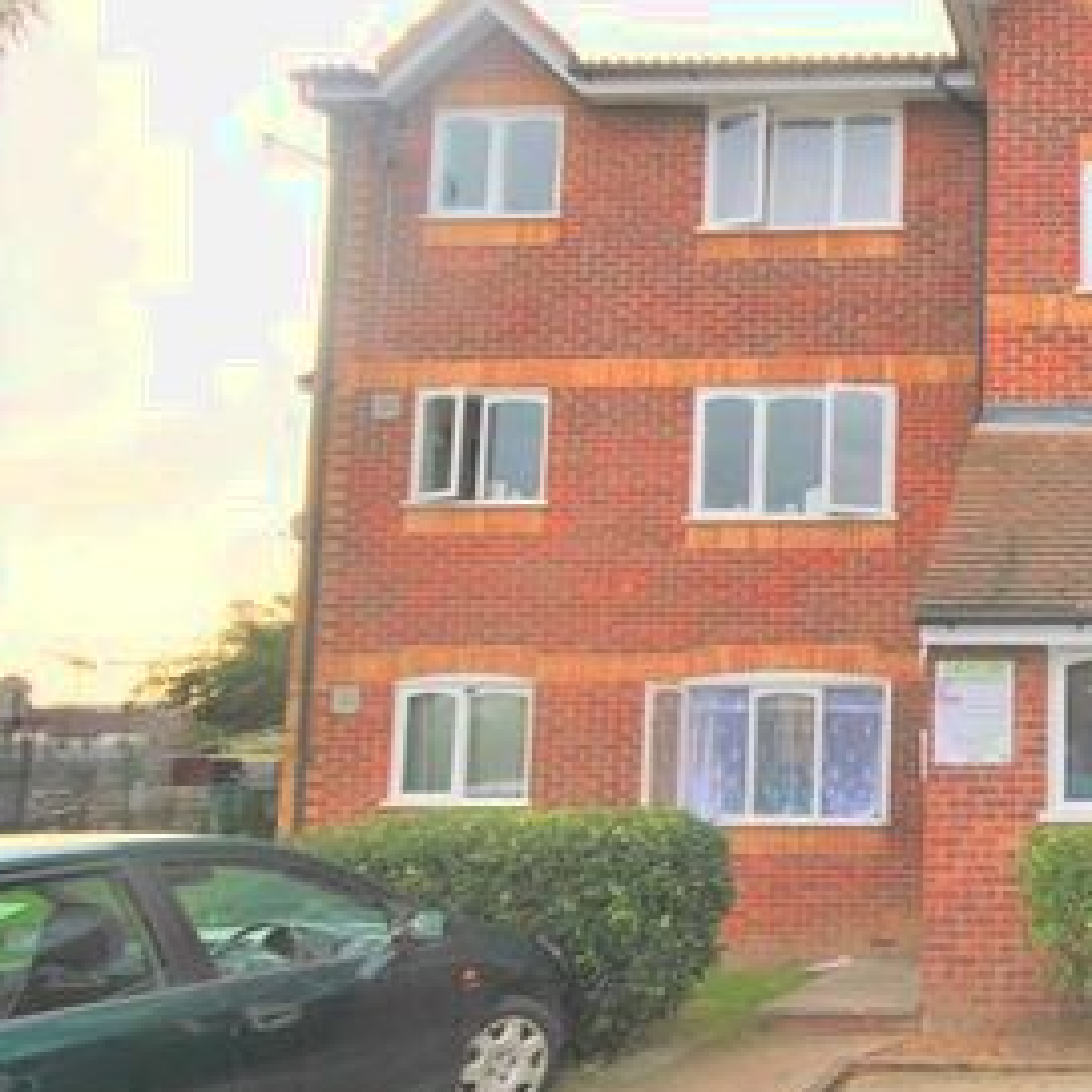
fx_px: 1178
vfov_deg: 49.6
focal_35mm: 33
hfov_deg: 41.4
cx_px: 1152
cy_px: 608
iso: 100
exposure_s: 1/200
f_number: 6.3
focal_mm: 10
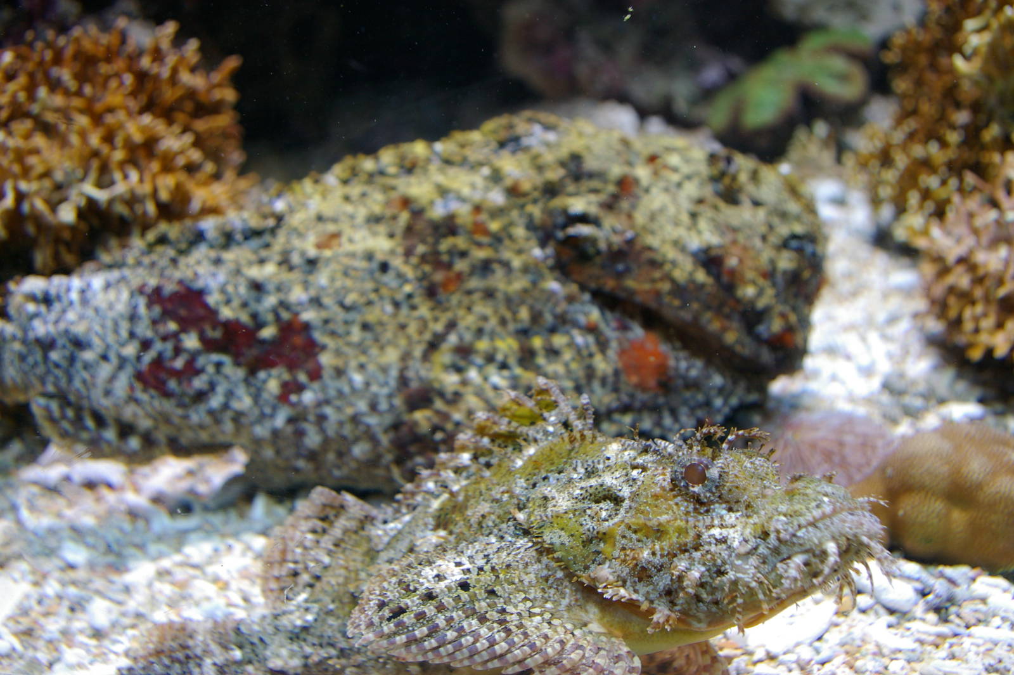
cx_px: 507
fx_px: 971
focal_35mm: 34
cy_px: 338
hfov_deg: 55.1
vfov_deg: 38.3
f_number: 5.6
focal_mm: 23
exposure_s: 1/45
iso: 400
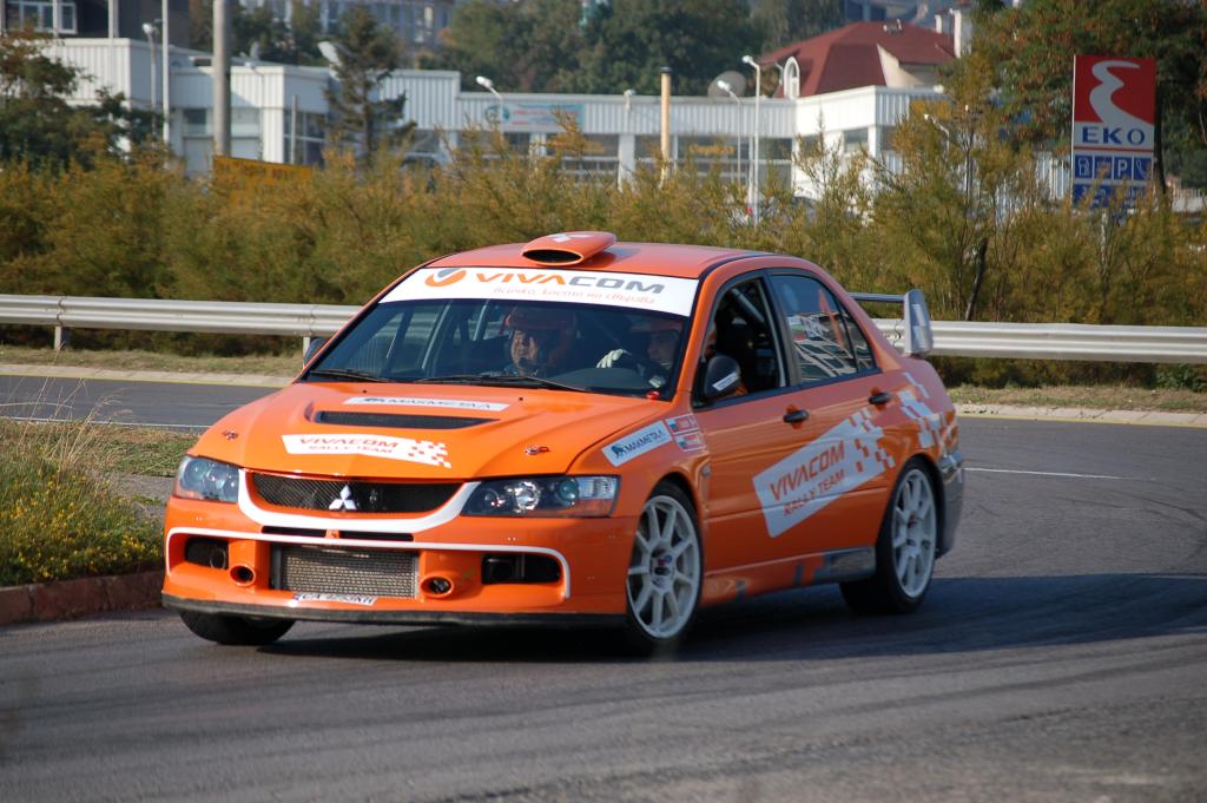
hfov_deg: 11.4
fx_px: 6030
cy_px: 402
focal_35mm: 180
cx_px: 604
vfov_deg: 7.6
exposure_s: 1/1000
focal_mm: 120
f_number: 4.8
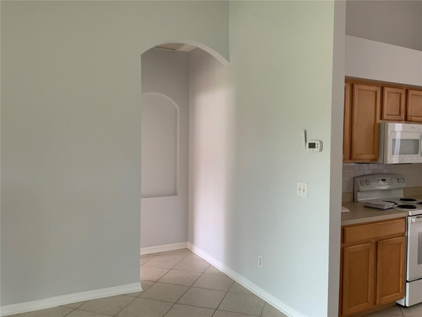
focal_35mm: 29
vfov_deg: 48.2
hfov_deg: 61.7
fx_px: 354
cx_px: 211
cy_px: 158
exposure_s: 1/60
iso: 100
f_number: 1.8
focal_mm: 3
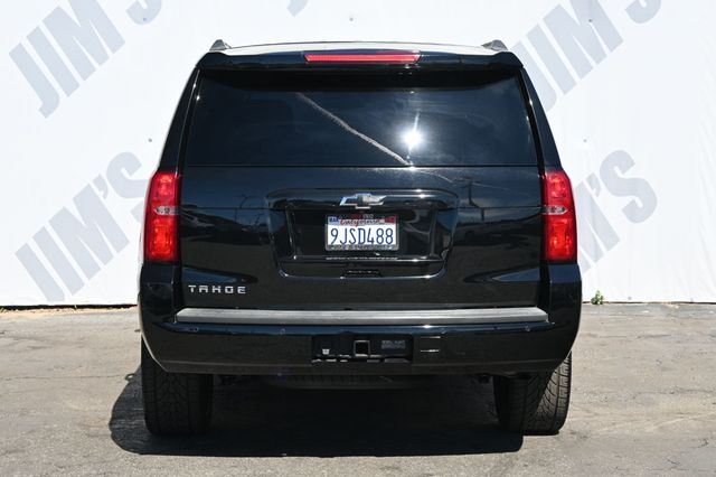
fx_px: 1401
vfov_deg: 19.3
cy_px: 238
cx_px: 358
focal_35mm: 70
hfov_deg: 28.7
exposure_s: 1/250
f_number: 6
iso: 160
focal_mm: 47
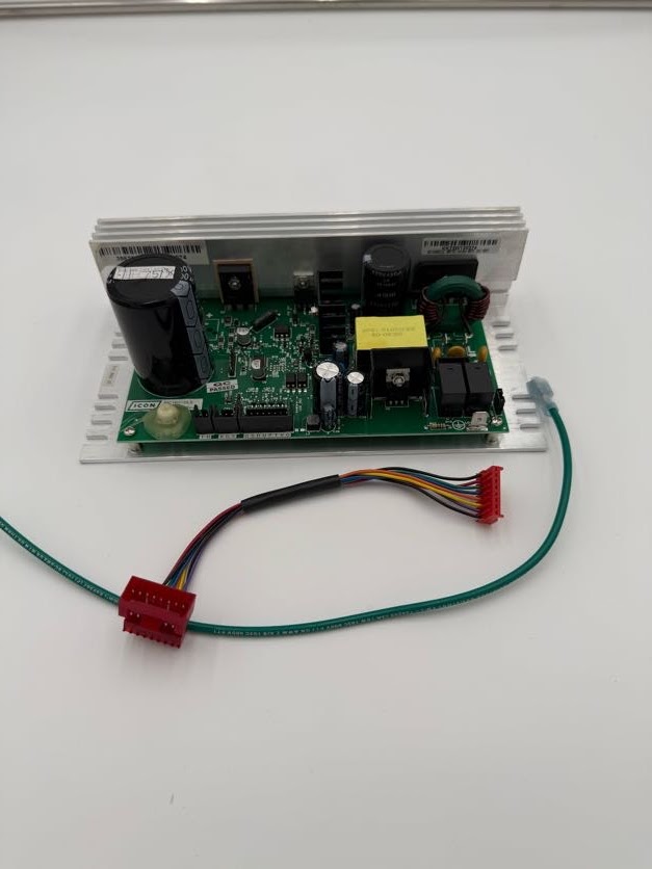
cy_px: 434
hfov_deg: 56.8
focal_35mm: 24
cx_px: 326
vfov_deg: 71.6
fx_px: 603
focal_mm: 6.76
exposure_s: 1/2370
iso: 80
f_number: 1.78
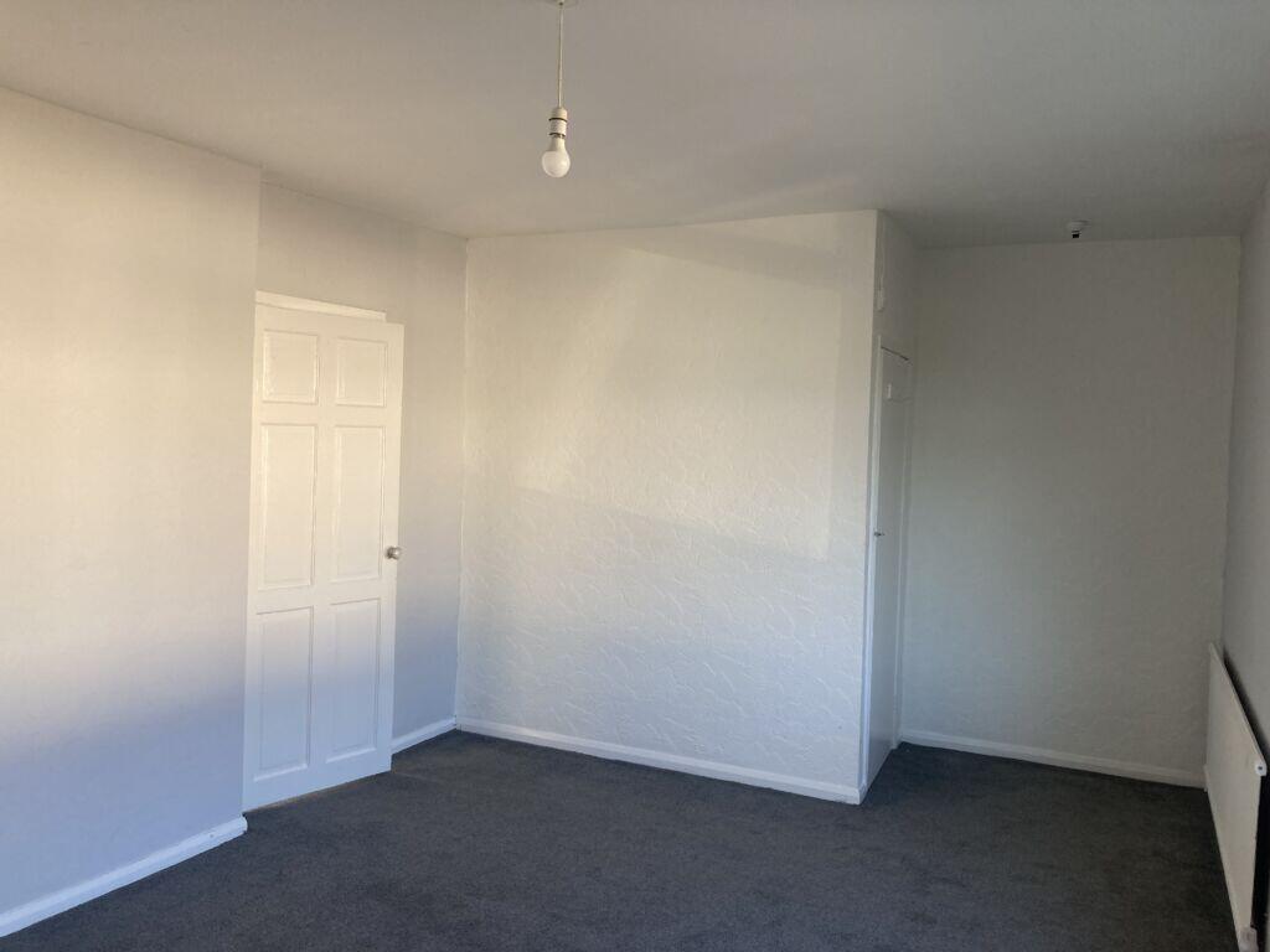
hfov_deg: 63.4
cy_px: 476
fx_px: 1027
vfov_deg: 49.7
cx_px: 635
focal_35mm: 28
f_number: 1.8
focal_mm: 3.99
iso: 64
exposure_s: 1/121
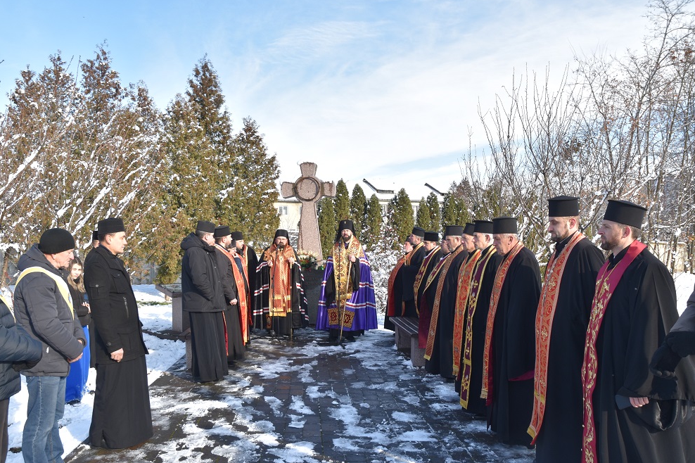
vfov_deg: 46.4
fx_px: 540
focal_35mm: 28
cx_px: 336
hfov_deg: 65.5
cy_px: 233
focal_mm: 18
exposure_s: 1/250
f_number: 8
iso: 200
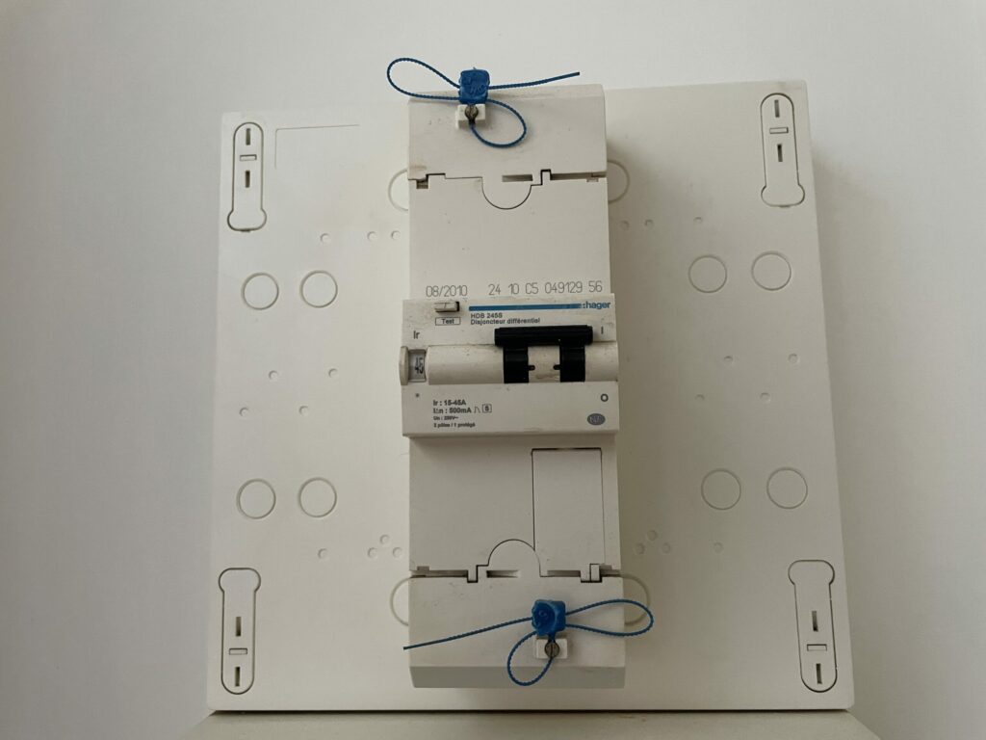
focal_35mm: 26
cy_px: 370
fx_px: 741
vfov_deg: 53.1
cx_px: 493
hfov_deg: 67.3
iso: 250
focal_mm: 4.2
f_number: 1.6
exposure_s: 1/60
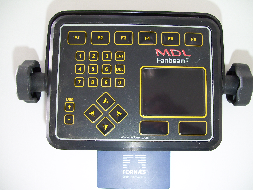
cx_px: 126
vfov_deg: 39.7
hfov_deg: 51.3
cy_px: 95
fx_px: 263
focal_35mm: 36
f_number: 2.7
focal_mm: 6
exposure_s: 1/60
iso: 80
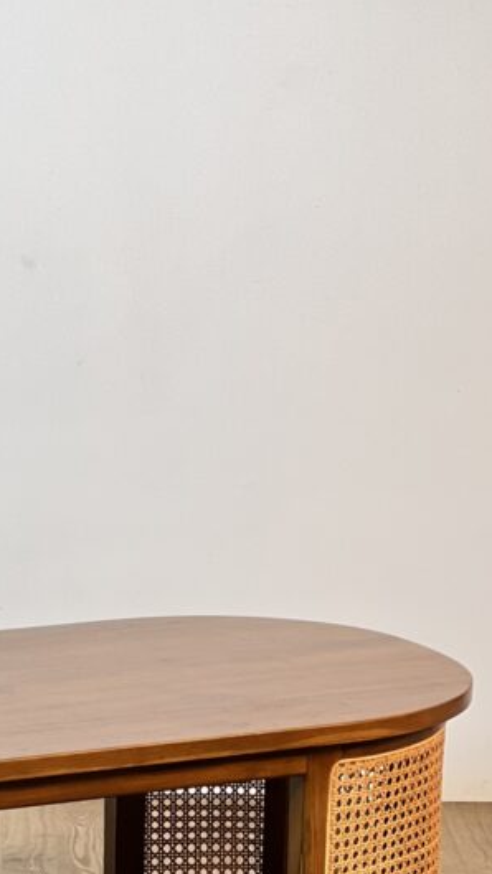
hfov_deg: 7.5
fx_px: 3758
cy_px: 696
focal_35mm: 162
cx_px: -5
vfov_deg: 13.2
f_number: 2.8
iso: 100
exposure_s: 1/33
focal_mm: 9
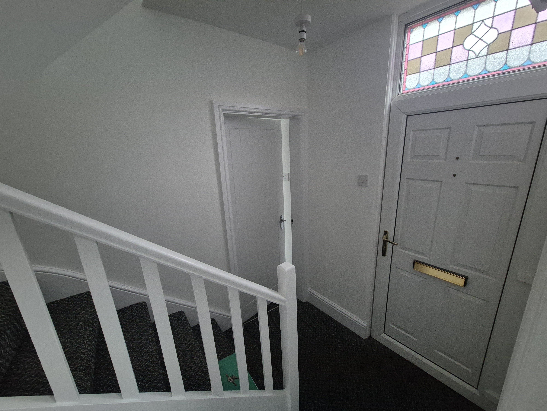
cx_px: 274
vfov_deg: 89.9
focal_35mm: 13
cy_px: 206
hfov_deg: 106.2
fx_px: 205
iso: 1250
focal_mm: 2.2
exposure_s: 1/50
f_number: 2.2
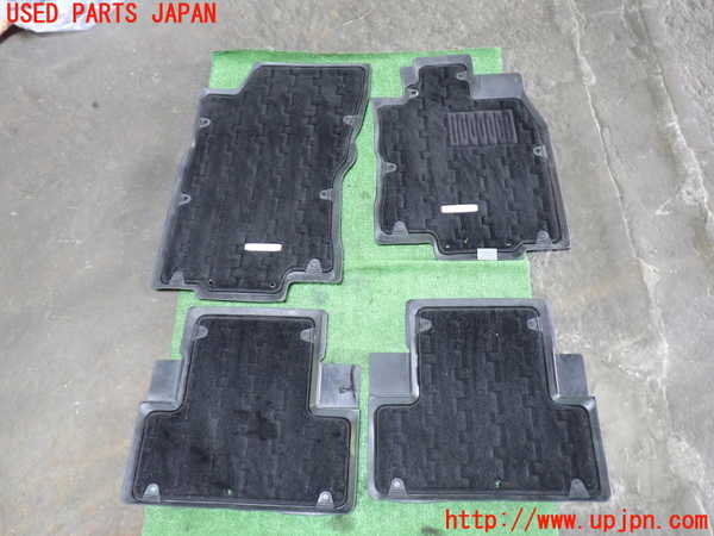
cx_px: 357
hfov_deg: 60.0
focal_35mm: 30
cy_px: 268
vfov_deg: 46.8
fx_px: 619
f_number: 2.3
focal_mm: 5.4
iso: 320
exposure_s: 1/30
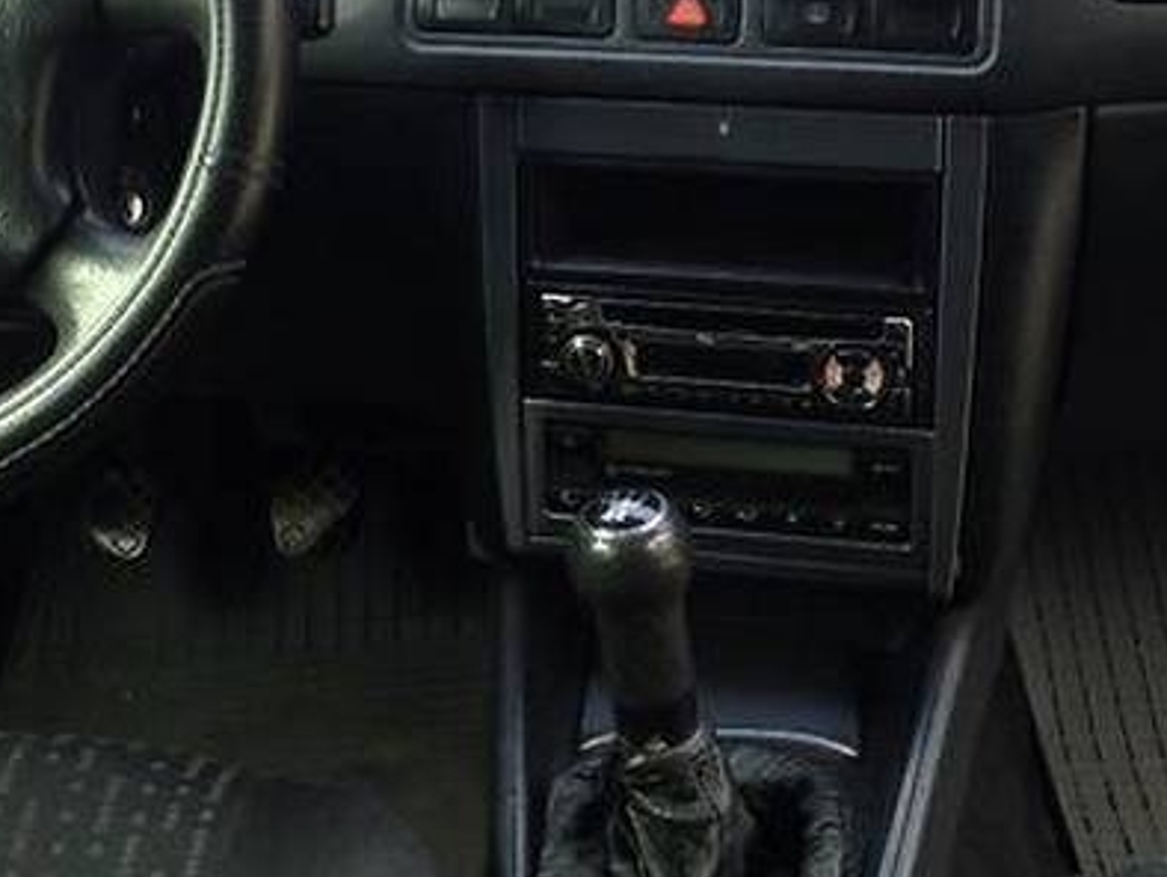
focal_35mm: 71
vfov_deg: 20.4
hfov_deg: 27.4
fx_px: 2395
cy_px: 107
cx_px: 601
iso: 64
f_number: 2.4
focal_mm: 4.3
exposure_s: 1/60
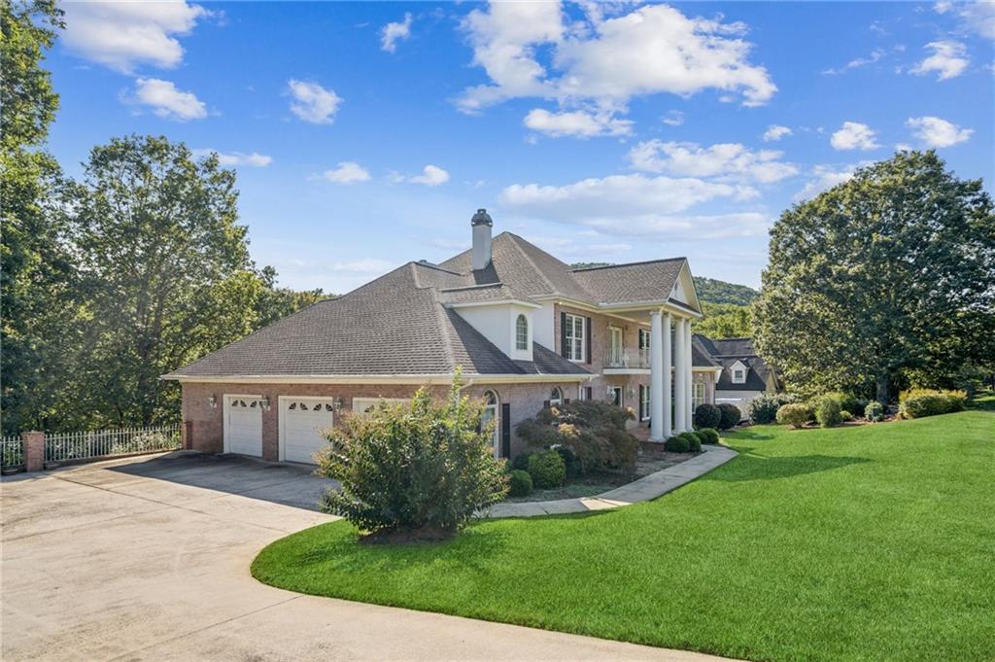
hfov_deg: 90.0
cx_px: 498
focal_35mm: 18
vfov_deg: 67.3
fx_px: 497
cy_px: 331
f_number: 5.6
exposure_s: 1/500
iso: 100
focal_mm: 18
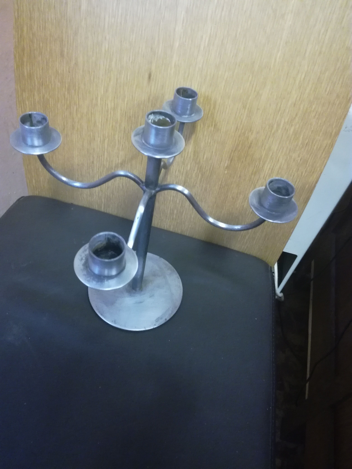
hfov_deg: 51.4
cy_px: 234
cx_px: 176
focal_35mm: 27
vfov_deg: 65.3
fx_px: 366
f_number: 2
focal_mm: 3.79
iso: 1000
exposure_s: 1/14.3
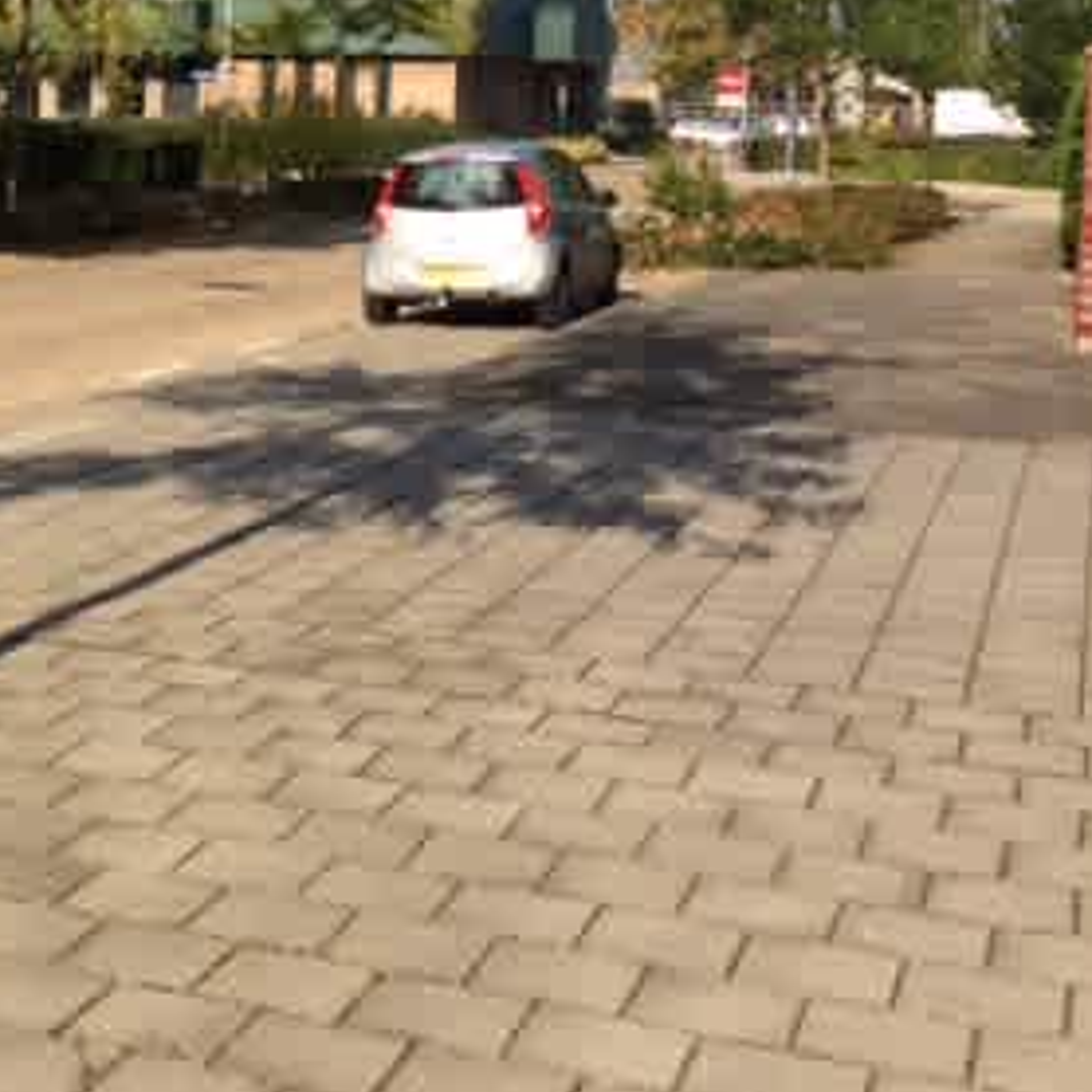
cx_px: -47
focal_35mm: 59
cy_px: 244
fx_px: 2106
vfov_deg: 28.5
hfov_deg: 27.1
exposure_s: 1/1466
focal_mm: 4.2
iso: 32
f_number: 2.2
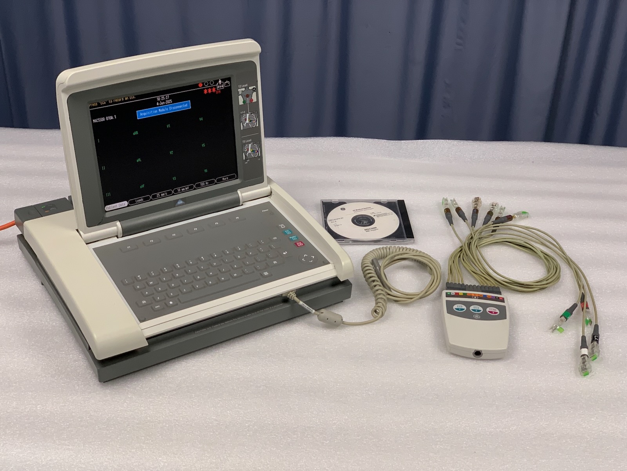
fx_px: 942
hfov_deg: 36.8
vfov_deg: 28.0
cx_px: 314
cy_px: 236
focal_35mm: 52
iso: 125
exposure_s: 1/122
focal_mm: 6
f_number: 2.4
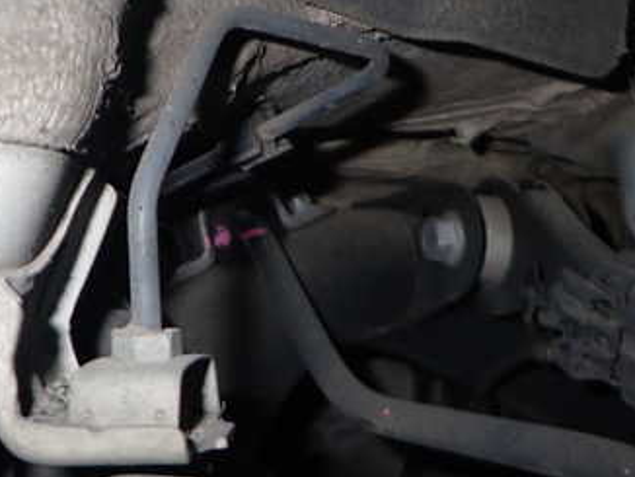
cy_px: 138
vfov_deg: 31.2
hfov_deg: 41.1
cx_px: 259
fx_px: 844
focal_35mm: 46
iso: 200
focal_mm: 4.5
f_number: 5.6
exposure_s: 1/30
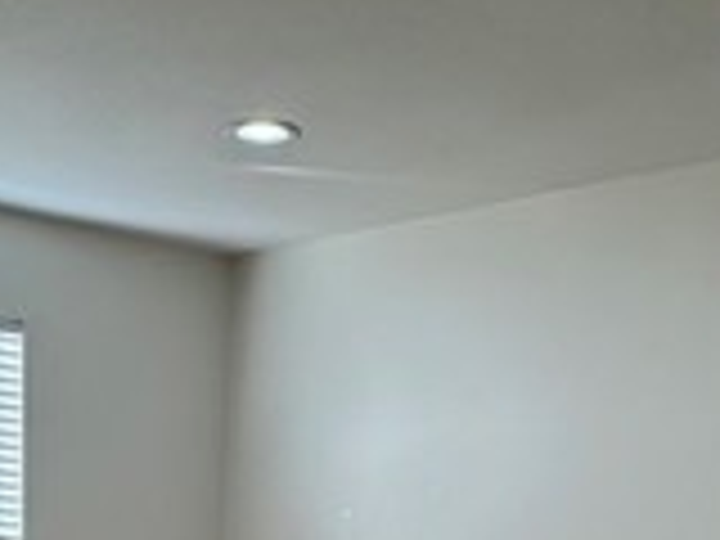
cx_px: 279
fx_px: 1165
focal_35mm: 56
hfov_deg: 34.2
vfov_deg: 24.0
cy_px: 630
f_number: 2.2
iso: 40
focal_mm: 2.22
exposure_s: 1/131
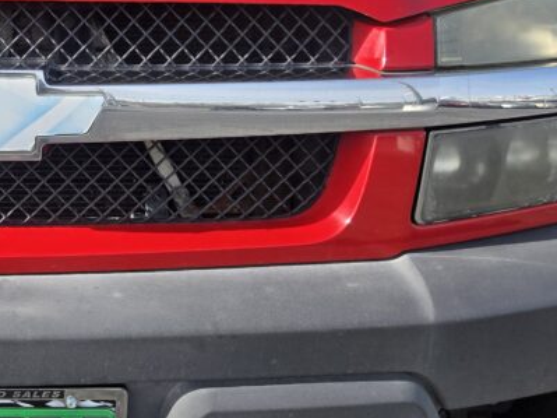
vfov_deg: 24.7
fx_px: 949
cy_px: 151
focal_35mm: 59
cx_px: -1
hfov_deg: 30.4
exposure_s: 1/2921
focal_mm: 5.4
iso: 50
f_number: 1.8
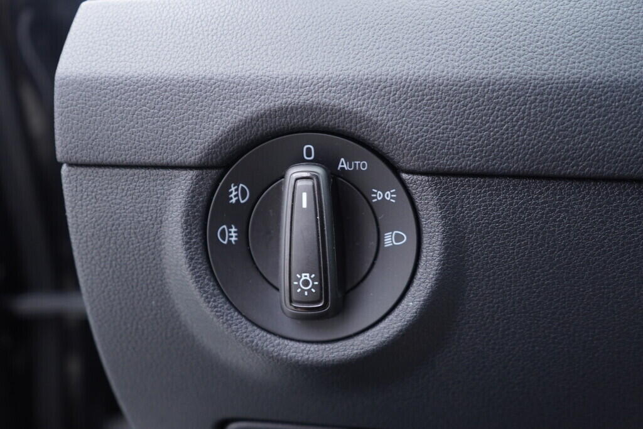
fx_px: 643
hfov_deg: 53.1
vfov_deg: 36.9
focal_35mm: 36
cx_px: 322
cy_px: 214
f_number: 2.8
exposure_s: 1/40
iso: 320
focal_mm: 24
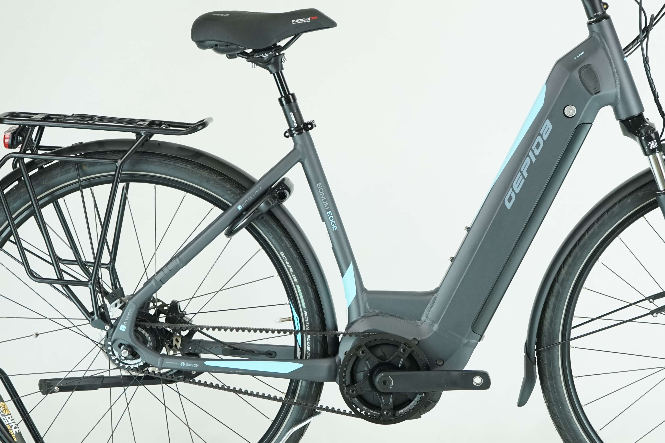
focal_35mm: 92
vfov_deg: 14.9
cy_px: 227
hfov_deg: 22.1
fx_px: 1699
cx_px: 434
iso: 1600
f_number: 5.6
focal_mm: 60
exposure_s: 1/200
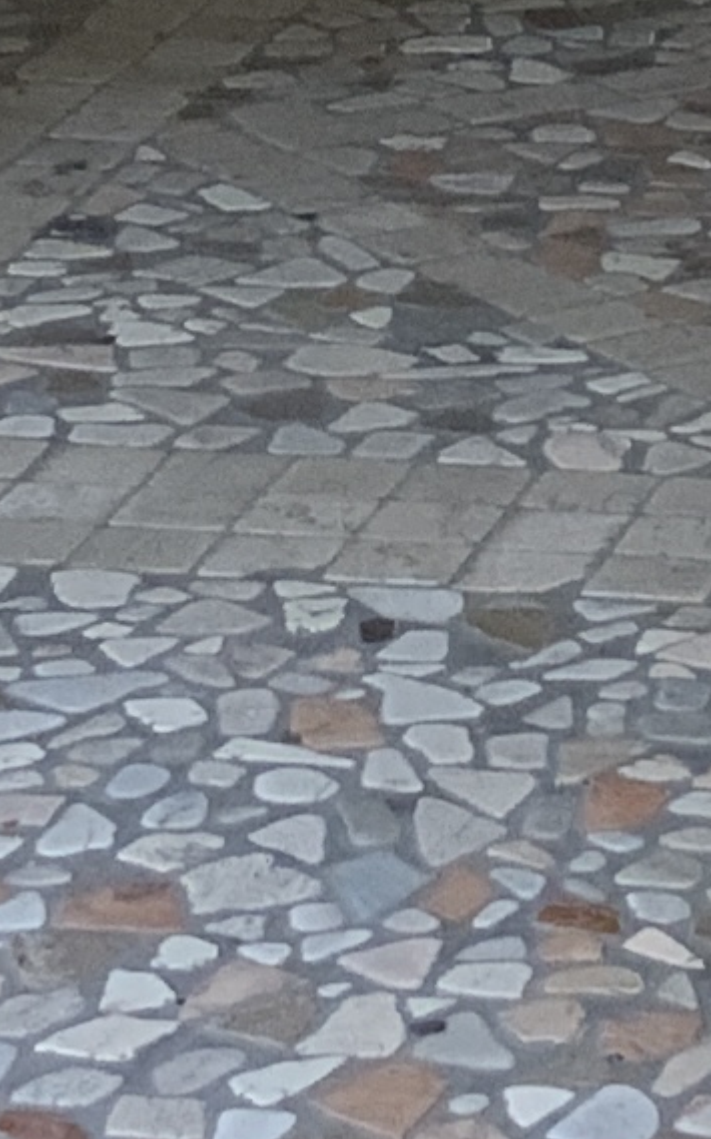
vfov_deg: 9.2
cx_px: 811
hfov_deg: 6.0
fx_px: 6767
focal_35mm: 218
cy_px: -845
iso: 64
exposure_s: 1/122
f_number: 1.8
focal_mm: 3
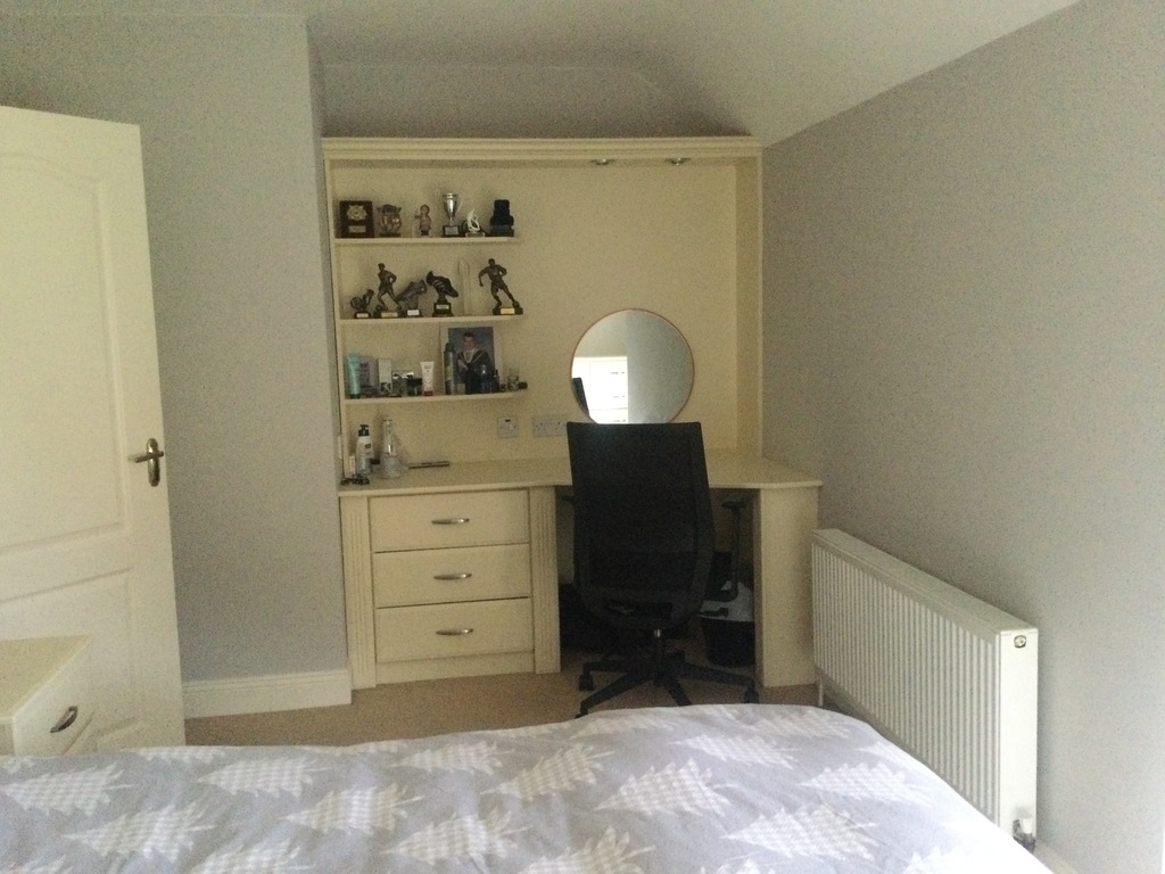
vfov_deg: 45.4
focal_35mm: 31
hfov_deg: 58.4
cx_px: 582
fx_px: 1043
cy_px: 437
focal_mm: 3.3
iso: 400
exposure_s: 1/17
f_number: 2.4
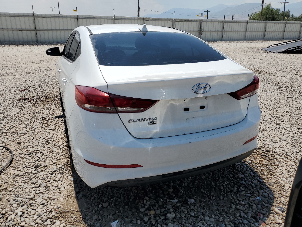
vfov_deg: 53.1
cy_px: 114
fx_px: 227
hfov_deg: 67.3
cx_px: 151
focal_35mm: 26
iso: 50
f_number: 1.5
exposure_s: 1/10000
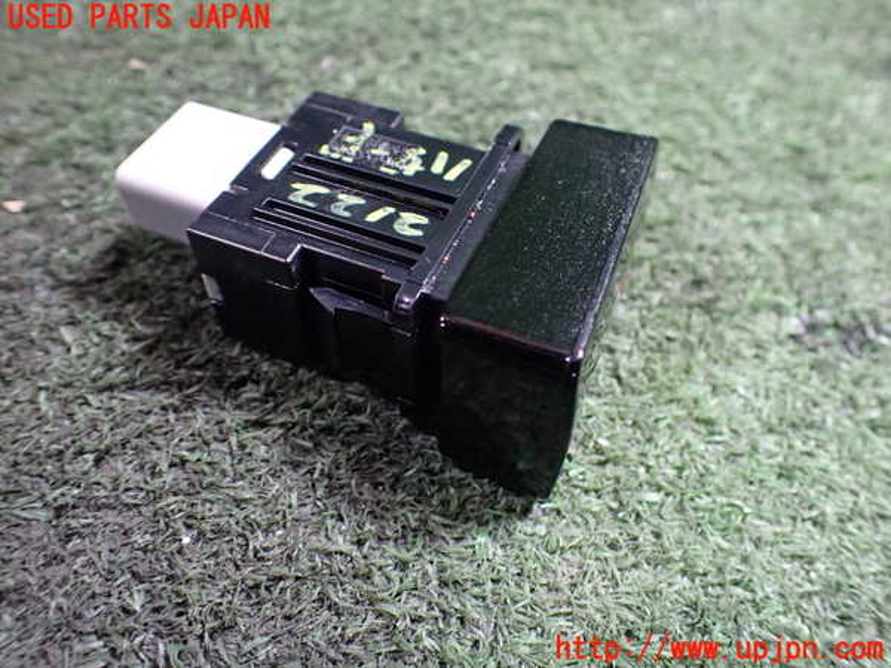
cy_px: 334
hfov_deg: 60.0
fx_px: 772
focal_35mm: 30
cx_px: 446
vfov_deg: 46.8
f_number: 2.3
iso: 800
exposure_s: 1/30
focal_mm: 5.4
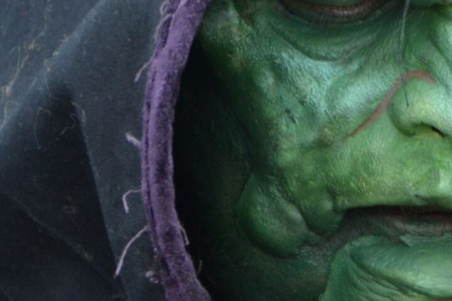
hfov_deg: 3.9
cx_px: 422
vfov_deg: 2.6
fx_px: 6587
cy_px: 119
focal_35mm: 525
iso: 560
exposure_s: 1/60
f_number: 5.6
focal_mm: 105
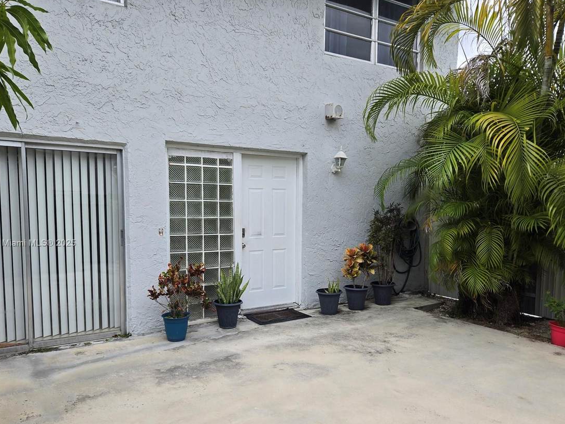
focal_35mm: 27
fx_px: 441
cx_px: 275
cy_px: 244
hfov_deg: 65.3
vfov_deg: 51.2
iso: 25
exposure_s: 1/332
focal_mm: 5.4
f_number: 1.8
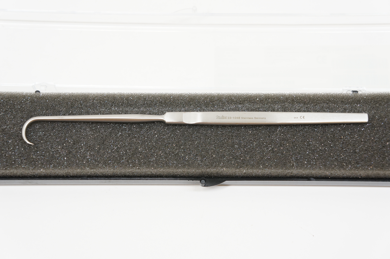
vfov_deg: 23.1
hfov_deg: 34.2
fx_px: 633
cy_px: 130
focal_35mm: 58
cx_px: 195
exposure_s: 1/50
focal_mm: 39
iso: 400
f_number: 5.6
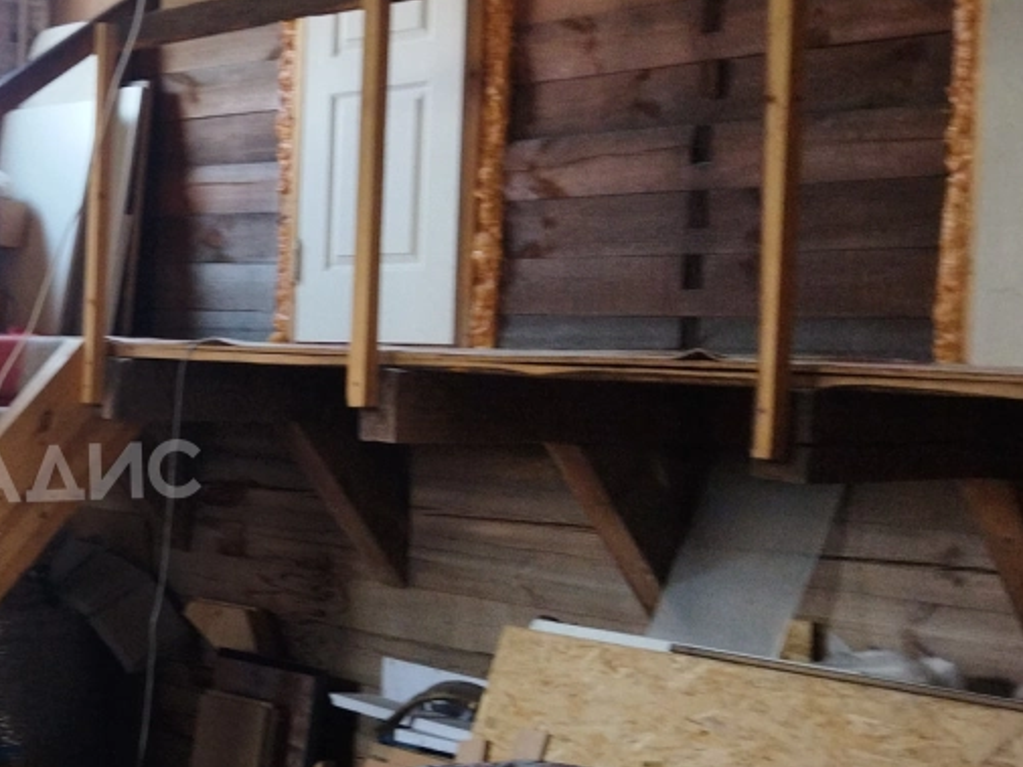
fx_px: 1981
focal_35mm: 67
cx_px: -32
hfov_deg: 27.1
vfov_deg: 21.9
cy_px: 471
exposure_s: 1/33
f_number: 1.79
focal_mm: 4.71
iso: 146
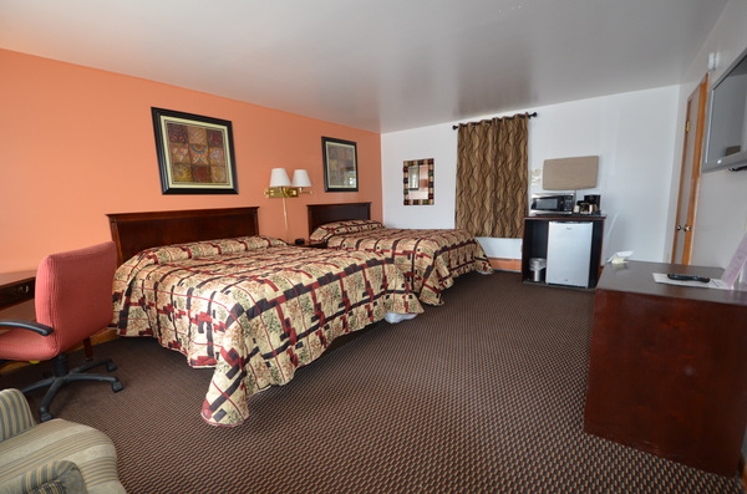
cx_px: 374
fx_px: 311
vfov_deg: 77.0
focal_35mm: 15
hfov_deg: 100.5
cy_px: 247
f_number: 3.5
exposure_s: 1/60
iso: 1000
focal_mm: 10
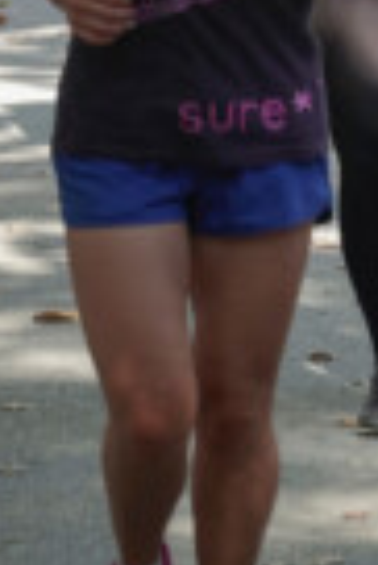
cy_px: 8
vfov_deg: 4.2
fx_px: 7760
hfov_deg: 2.8
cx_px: 496
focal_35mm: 494
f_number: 4.5
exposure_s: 1/250
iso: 320
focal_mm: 61.19
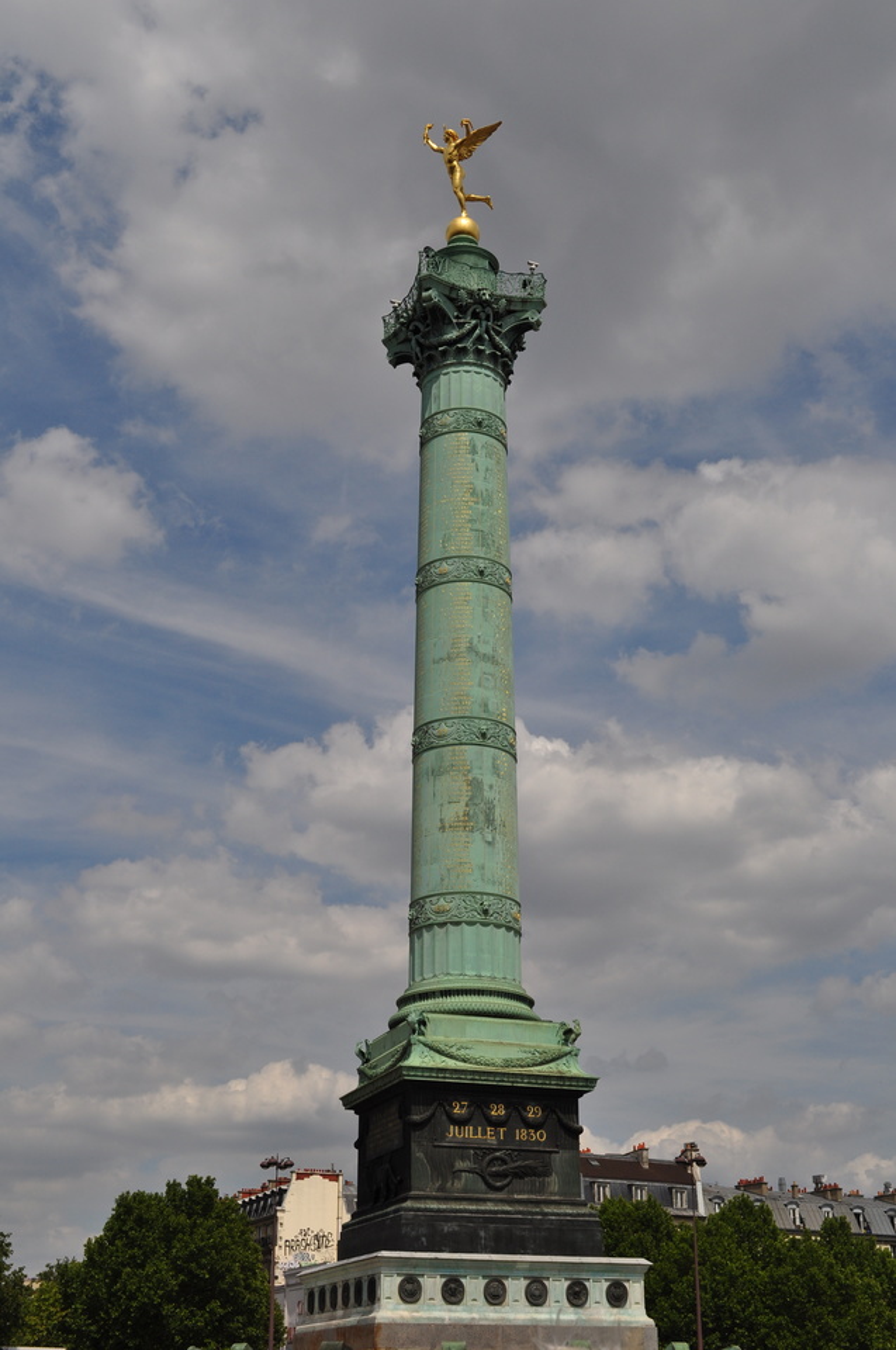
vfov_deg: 43.7
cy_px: 675
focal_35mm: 45
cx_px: 448
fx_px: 1685
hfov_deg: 29.8
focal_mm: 30
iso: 200
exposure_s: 1/640
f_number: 11
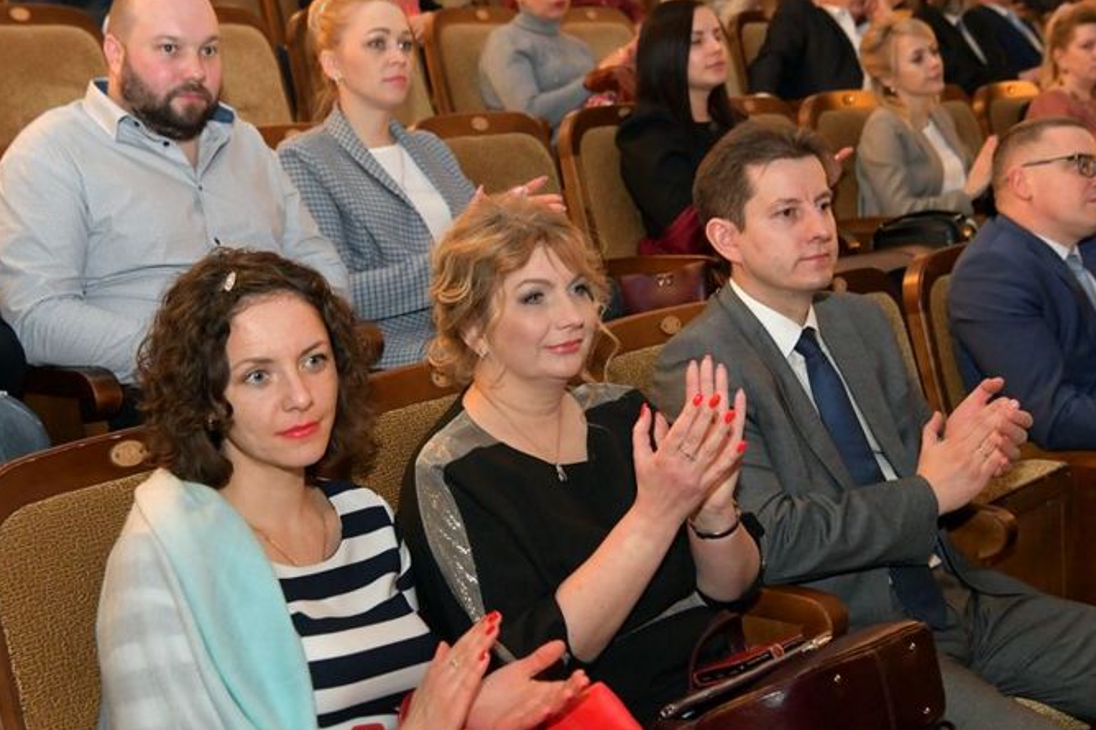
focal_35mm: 54
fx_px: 1643
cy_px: 428
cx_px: 508
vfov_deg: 25.0
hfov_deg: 36.9
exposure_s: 1/160
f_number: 6.3
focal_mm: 45
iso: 6400
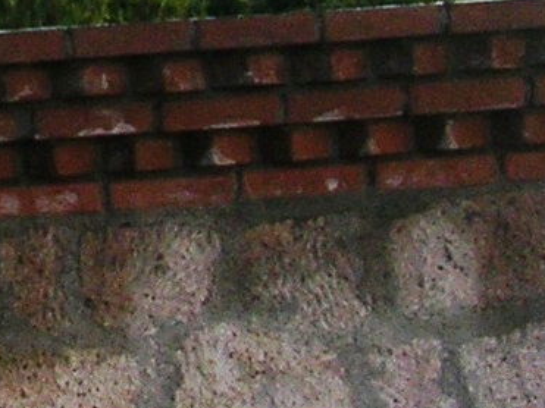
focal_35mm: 210
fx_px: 3305
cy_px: -568
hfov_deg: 8.8
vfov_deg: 6.7
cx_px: -602
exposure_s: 1/136
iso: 50
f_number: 5.6
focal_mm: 5.8
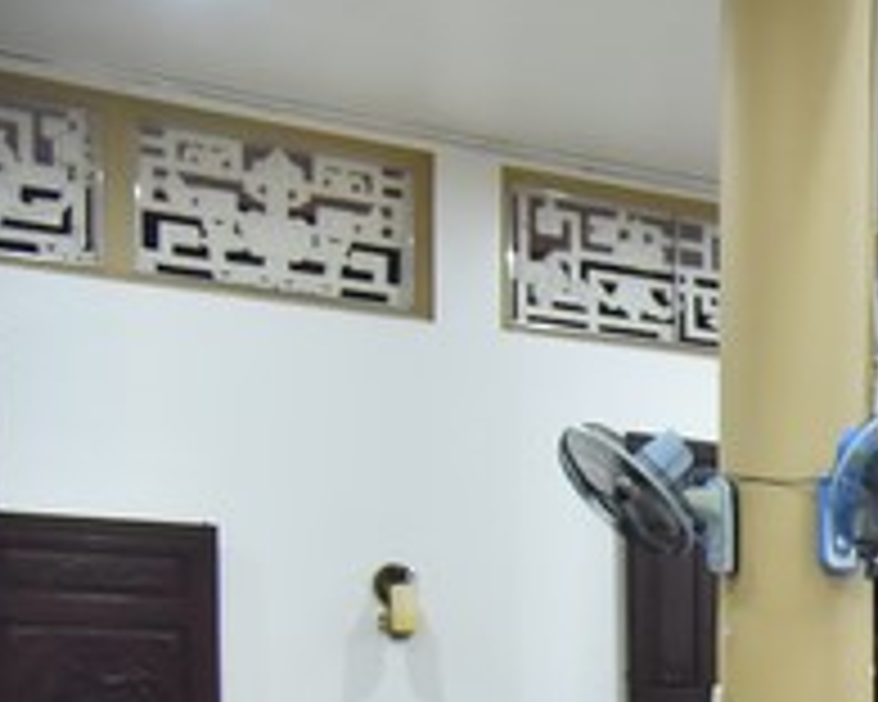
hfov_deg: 20.3
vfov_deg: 19.4
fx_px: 1949
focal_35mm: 75
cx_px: 1445
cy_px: 819
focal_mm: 24
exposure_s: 1/125
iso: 5000
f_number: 4.5
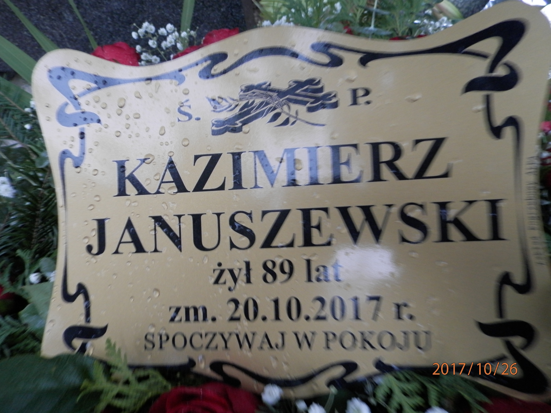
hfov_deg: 69.4
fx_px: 398
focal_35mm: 25
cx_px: 276
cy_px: 206
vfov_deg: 54.9
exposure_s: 1/8
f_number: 3.1
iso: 200
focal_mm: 4.5
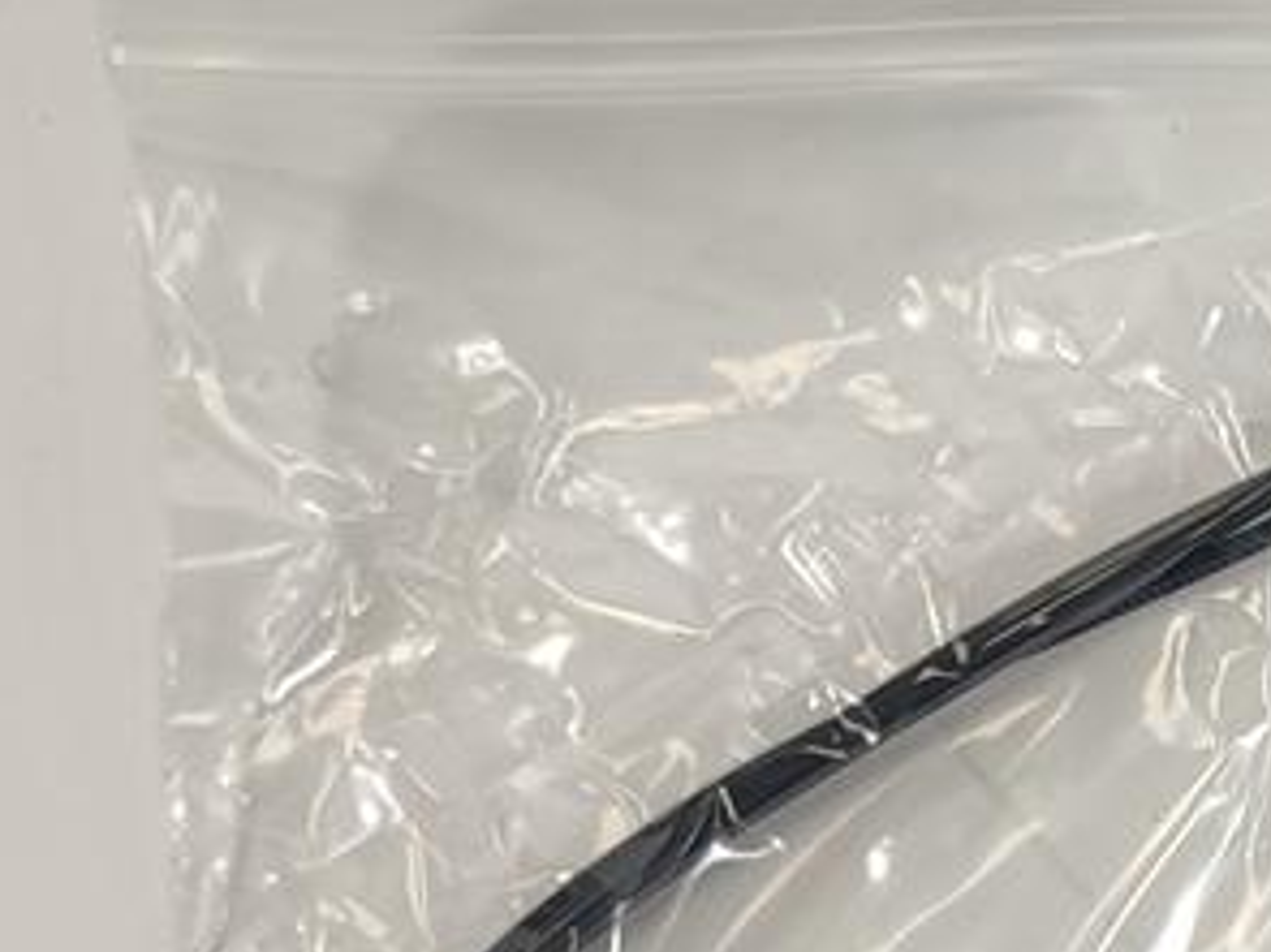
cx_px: 2150
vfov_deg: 11.5
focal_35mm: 127
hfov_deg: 14.1
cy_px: 1006
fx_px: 4661
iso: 57
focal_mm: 6.78
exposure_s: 1/100
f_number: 1.85
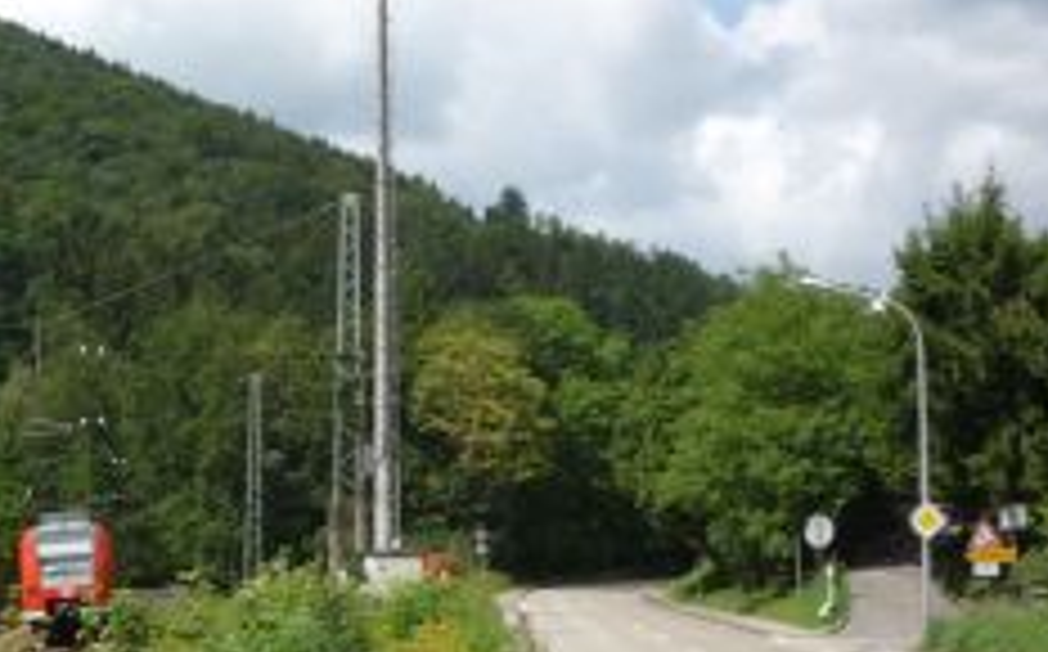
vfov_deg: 18.4
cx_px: 202
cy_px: 508
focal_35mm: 70
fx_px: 1997
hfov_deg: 28.7
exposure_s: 1/400
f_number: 5
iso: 100
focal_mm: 5.2
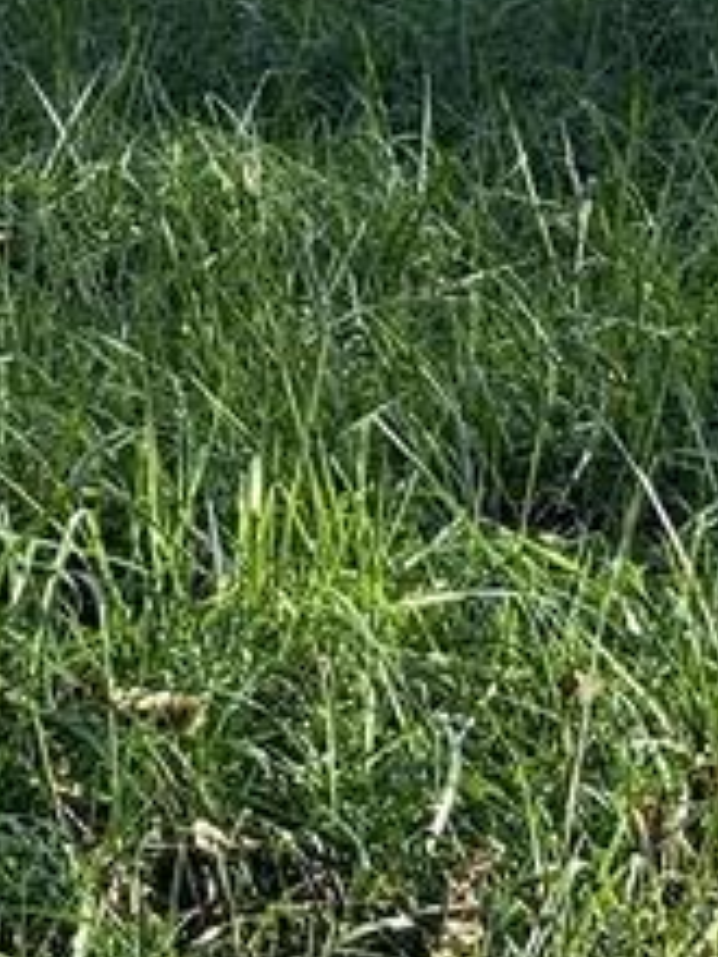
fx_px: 7052
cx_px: -622
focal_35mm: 255
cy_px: -853
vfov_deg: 7.5
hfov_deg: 5.7
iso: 32
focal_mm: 5.96
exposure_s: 1/581
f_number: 1.6
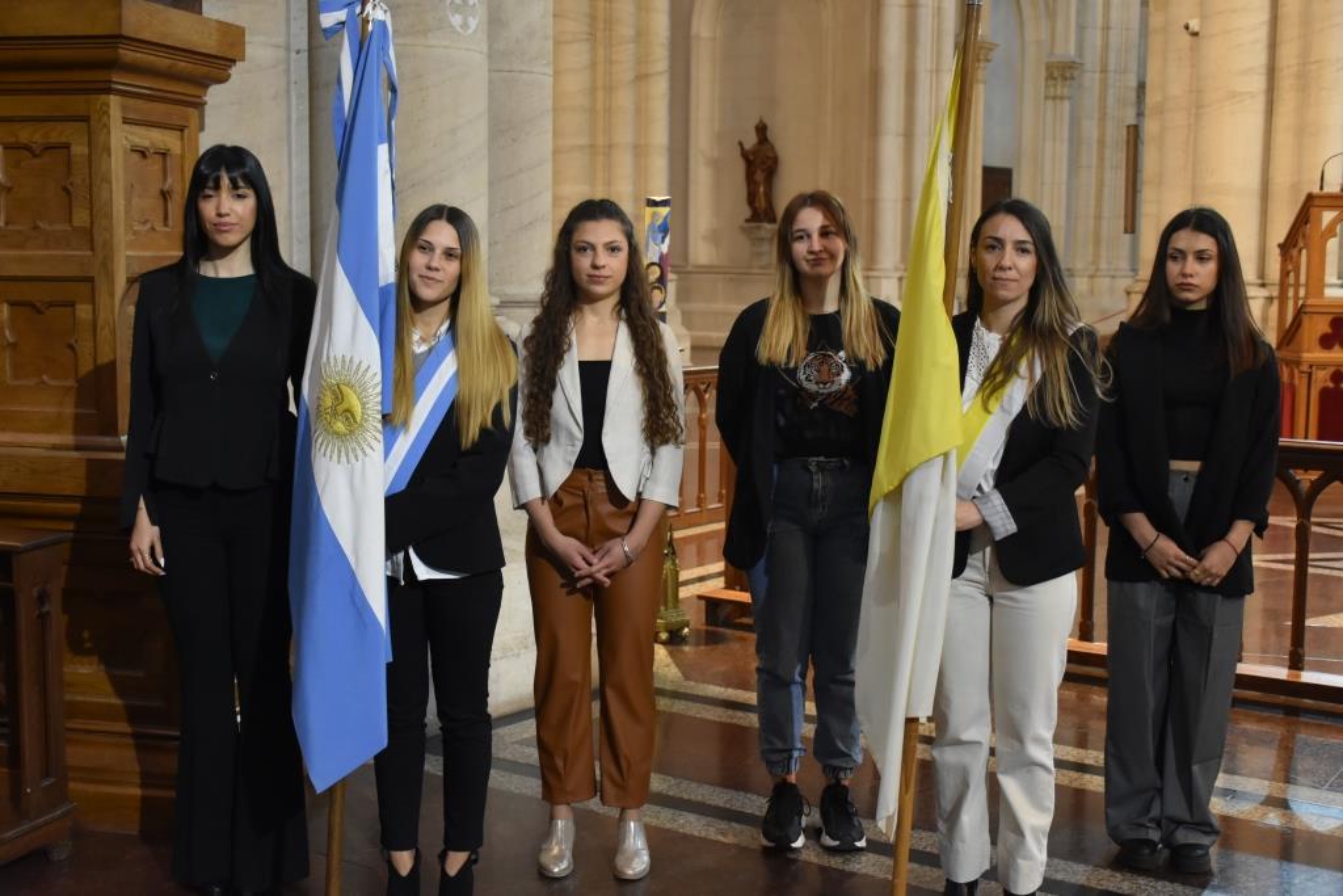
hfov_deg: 41.1
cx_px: 672
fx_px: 1791
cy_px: 448
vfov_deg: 28.1
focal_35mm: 48
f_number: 4
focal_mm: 32
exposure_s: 1/30
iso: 2000
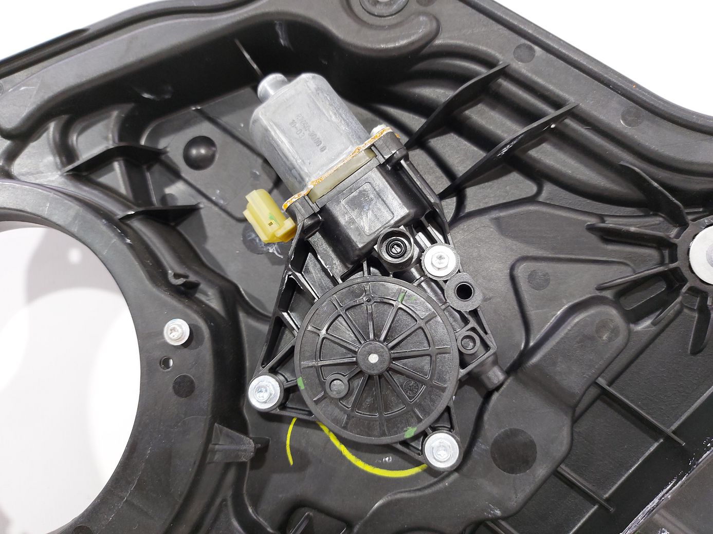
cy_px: 267
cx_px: 356
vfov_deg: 56.8
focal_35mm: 24
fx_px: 494
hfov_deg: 71.6
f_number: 1.8
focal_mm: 5.23
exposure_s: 1/50
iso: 160
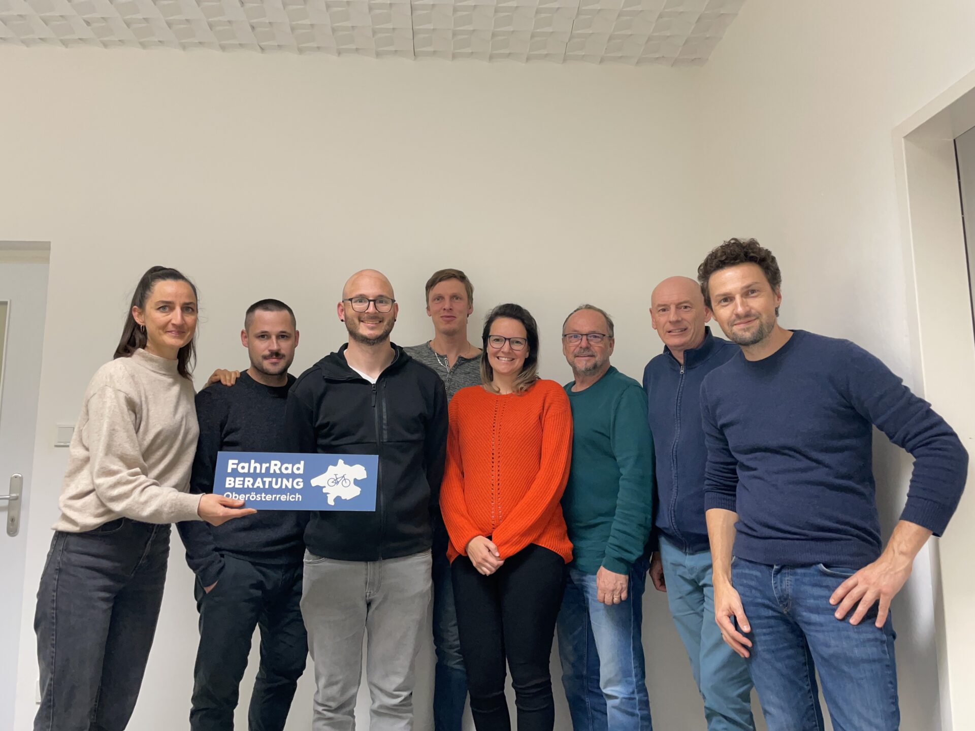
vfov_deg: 53.1
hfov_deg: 67.3
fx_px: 732
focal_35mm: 26
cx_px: 488
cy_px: 366
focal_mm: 4.2
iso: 160
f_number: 1.6
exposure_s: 1/50
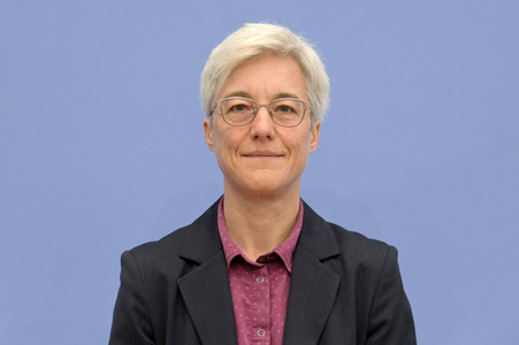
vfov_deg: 16.6
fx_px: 1181
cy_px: 172
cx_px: 260
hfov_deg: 24.8
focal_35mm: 82
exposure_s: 1/500
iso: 4000
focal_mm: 82
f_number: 4.5
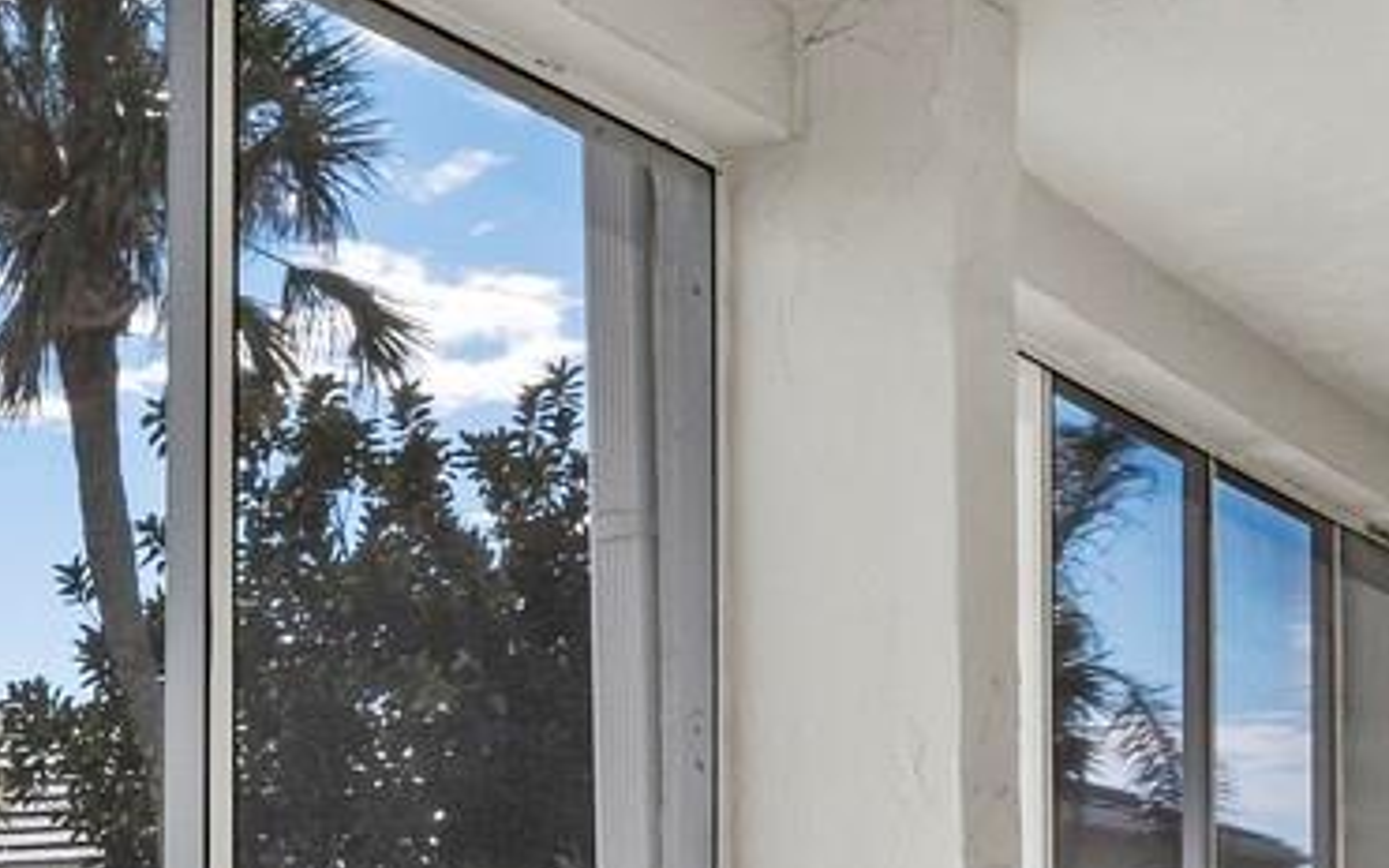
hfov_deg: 30.9
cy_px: 954
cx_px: 221
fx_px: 2423
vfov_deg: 19.5
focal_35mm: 64
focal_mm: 7
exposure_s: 1/60
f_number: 11
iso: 320
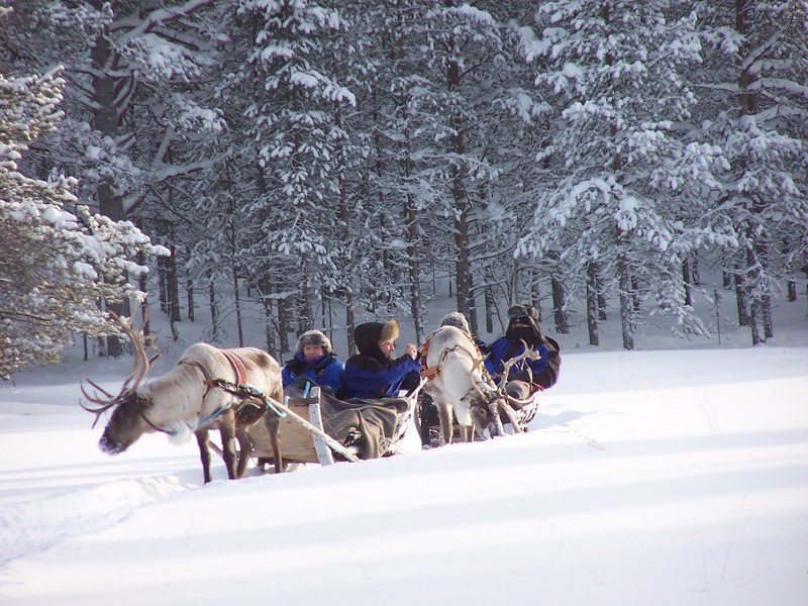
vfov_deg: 3.9
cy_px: 303
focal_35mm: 380
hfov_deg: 5.2
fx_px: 8870
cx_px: 404
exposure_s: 1/350
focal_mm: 63
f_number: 3.7
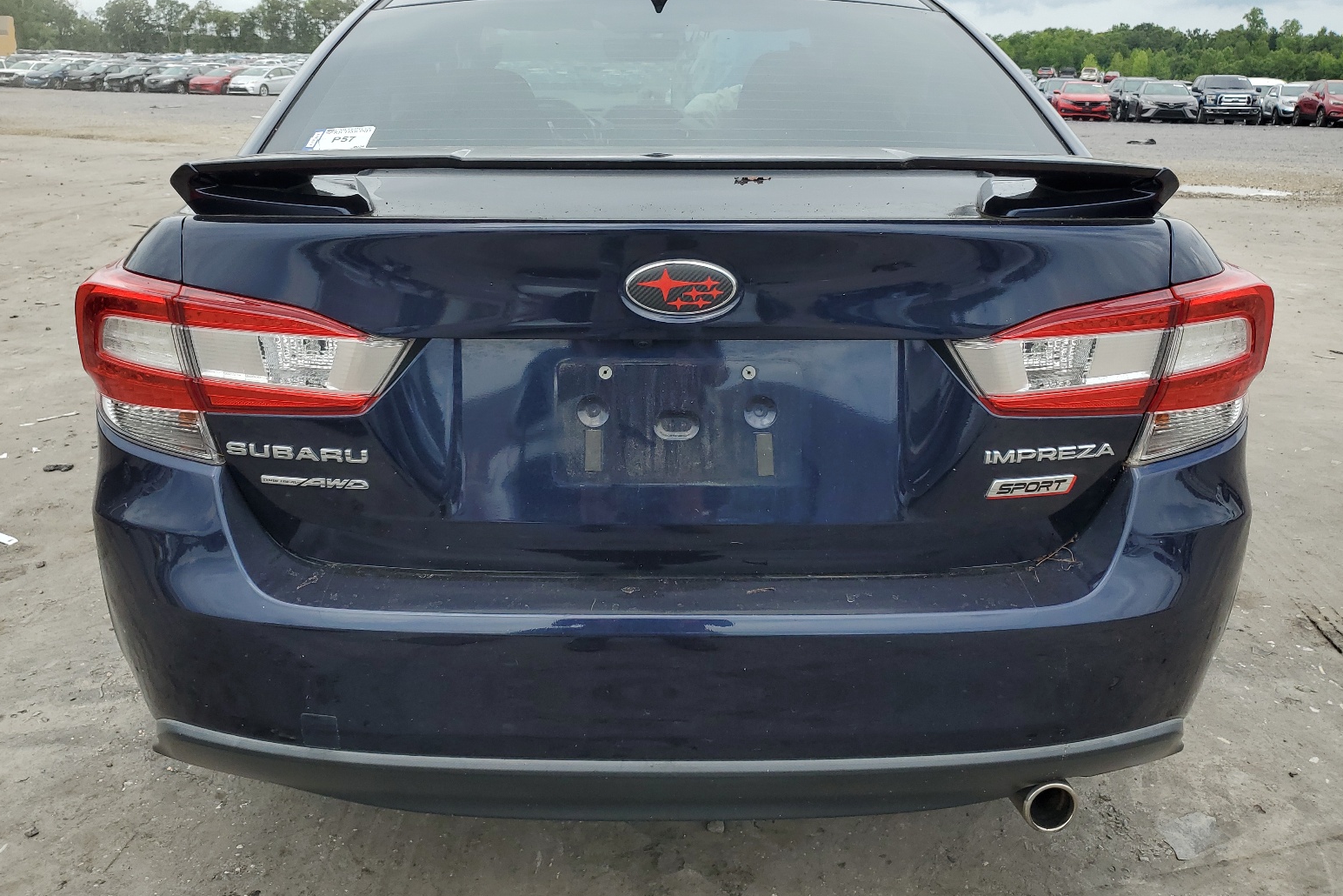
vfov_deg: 46.3
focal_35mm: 28
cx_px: 649
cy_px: 397
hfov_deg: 65.5
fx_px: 1044
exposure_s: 1/2000
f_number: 1.5
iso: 50
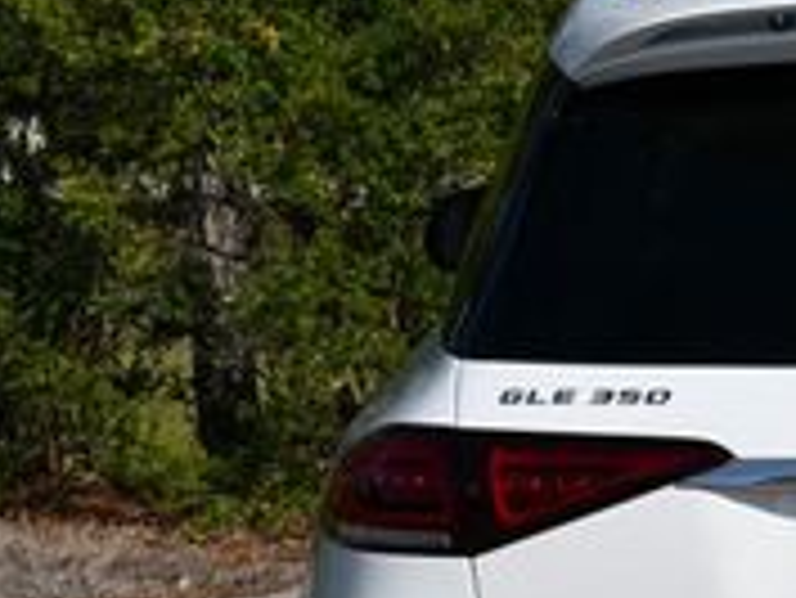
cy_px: 468
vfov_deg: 7.6
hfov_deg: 10.0
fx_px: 4487
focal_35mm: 195
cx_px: 998
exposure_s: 1/400
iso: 100
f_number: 10
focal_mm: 28
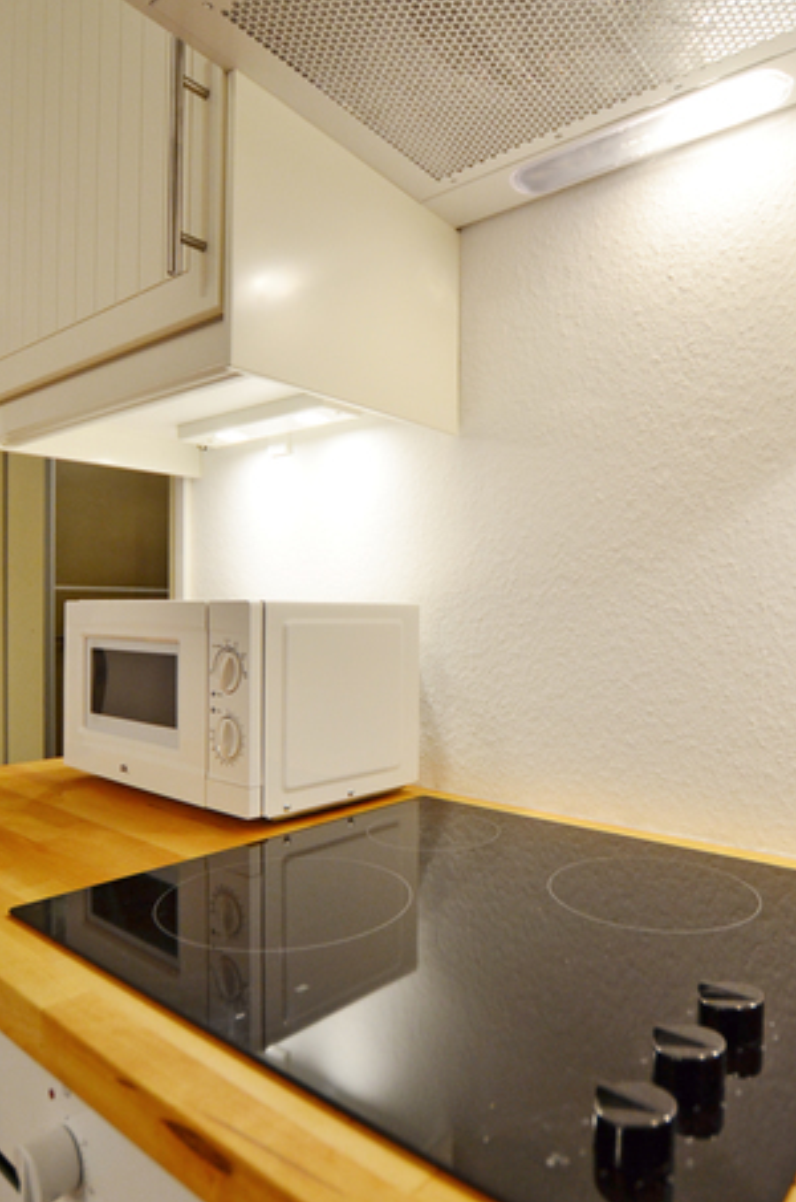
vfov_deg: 78.7
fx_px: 733
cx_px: 462
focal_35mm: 22
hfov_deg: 56.7
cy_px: 624
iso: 500
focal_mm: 10
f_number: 3.5
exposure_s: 1/50
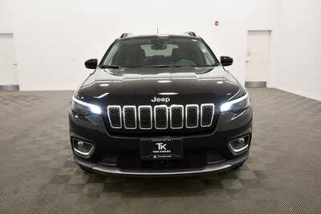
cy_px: 107
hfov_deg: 61.9
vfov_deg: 43.6
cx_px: 160
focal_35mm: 30
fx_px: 268
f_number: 5.6
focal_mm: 20
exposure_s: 1/125
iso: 1000
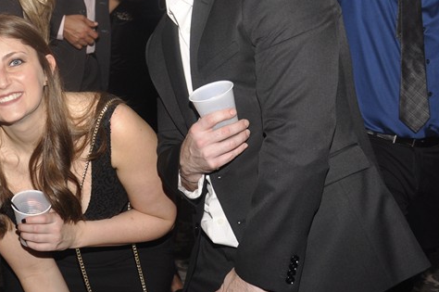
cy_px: 70
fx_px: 1157
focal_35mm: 95
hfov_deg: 20.8
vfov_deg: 14.3
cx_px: -3
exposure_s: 1/60
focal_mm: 30
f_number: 5
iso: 400
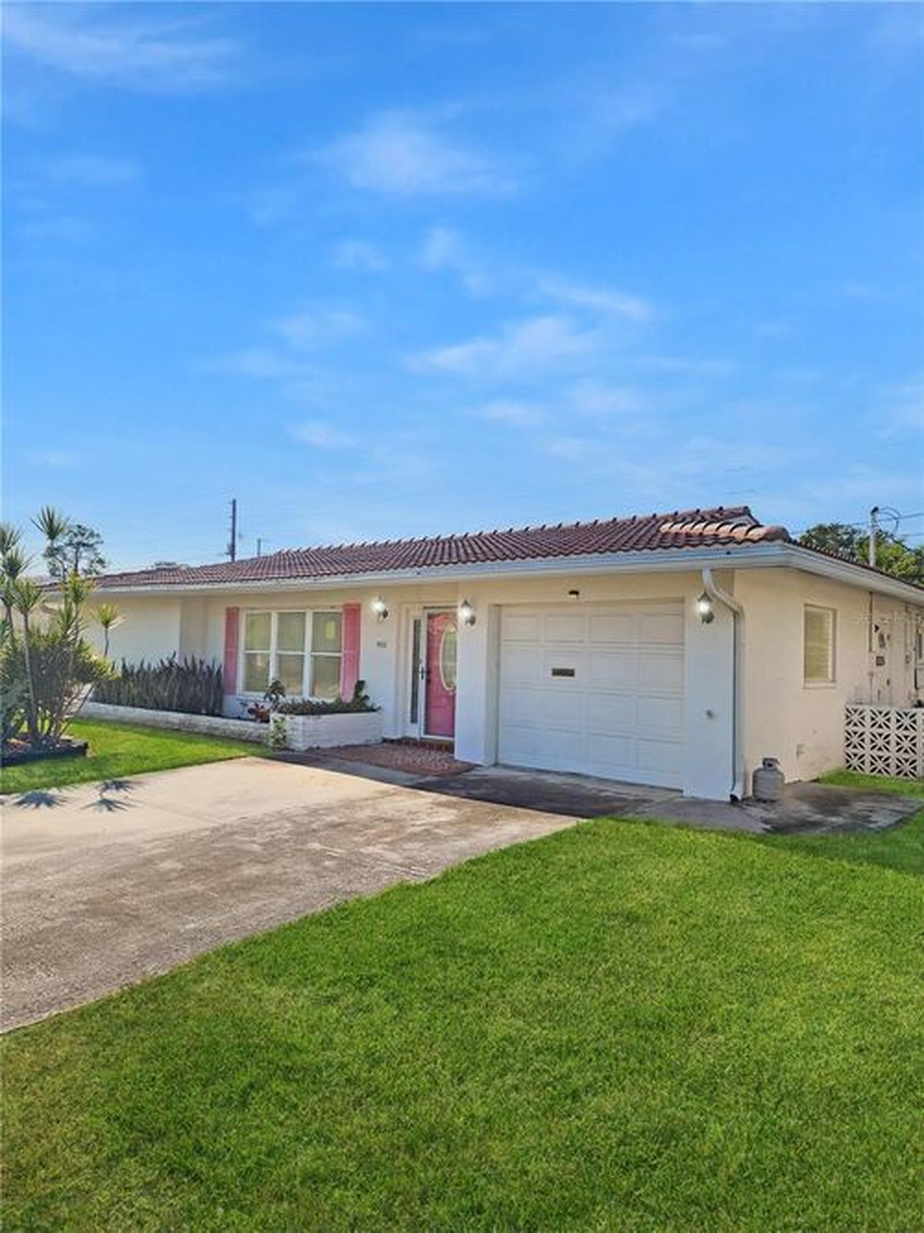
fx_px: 819
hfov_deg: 58.9
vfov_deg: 73.9
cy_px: 616
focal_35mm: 23
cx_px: 462
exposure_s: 1/2210
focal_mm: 6.4
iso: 12
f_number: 1.8
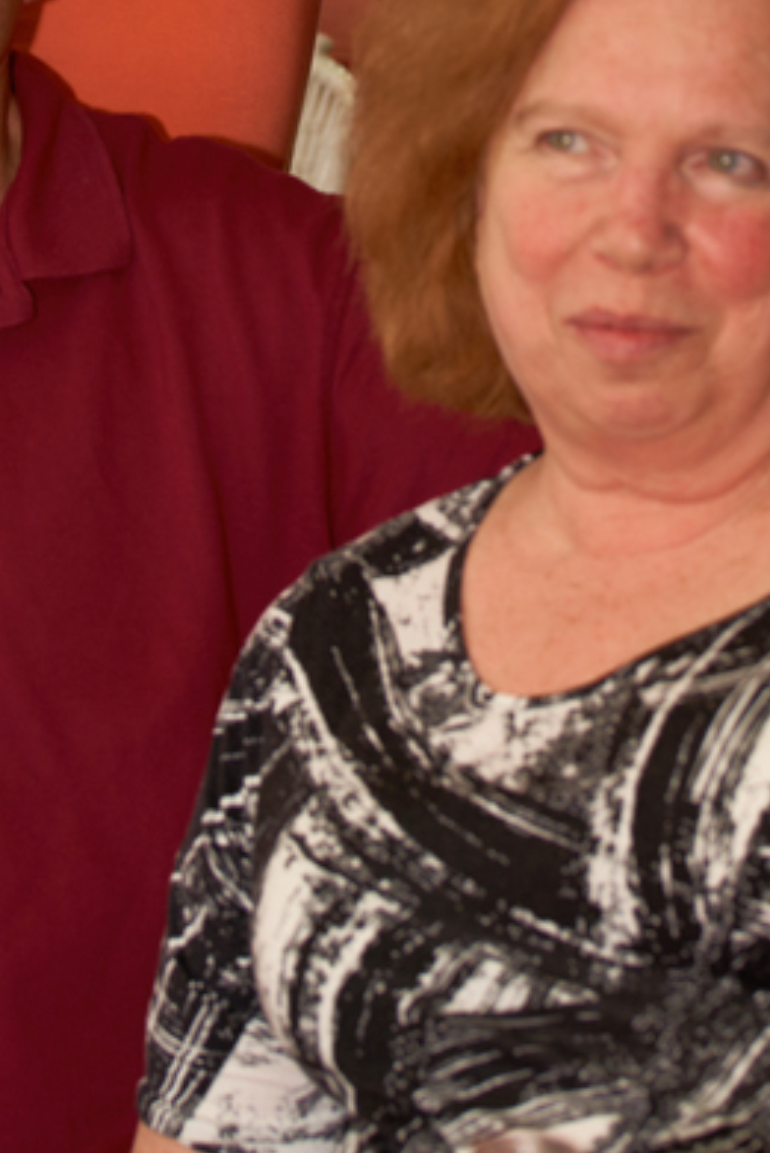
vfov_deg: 9.8
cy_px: -94
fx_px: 6635
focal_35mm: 207
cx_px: 333
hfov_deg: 6.6
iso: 320
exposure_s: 1/80
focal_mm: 75
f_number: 5.6
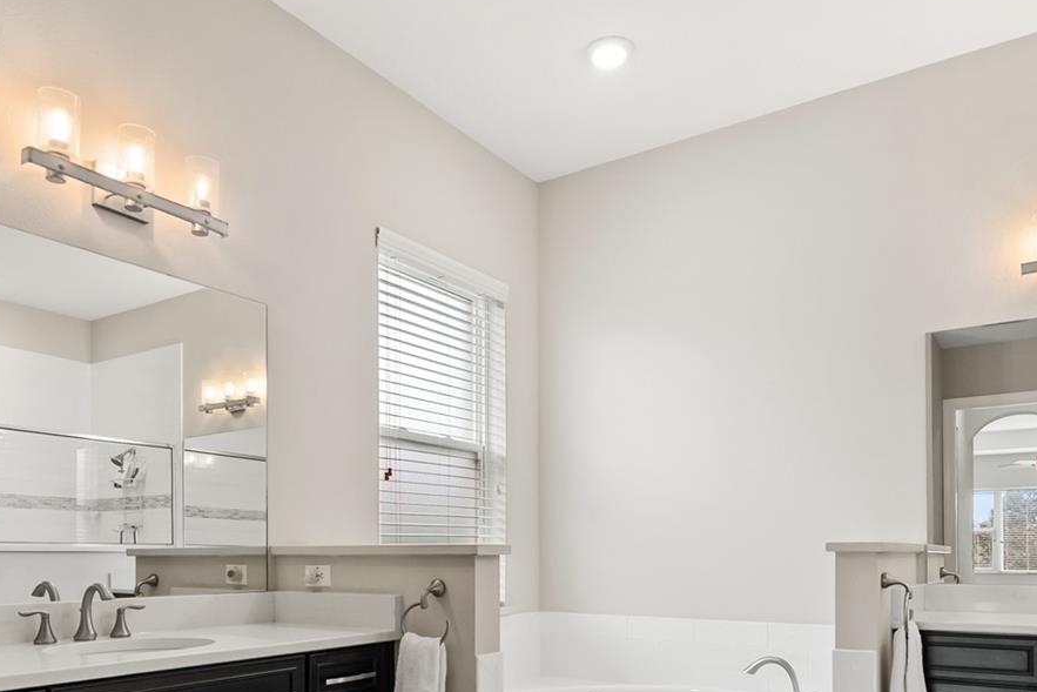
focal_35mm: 30
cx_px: 474
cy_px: 555
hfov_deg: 62.0
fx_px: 862
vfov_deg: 41.8
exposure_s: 1/40
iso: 1600
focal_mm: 16.5
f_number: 7.1
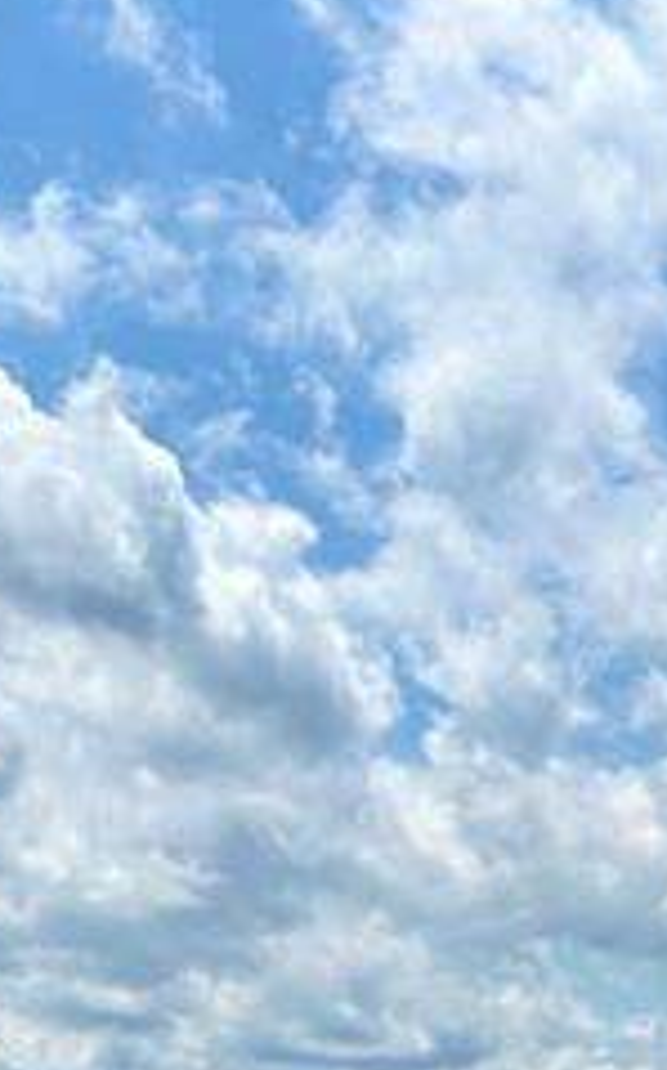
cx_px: 649
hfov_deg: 11.0
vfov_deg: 16.5
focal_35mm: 118
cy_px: 1468
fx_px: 3438
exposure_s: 1/8696
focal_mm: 5.7
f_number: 1.5
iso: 50
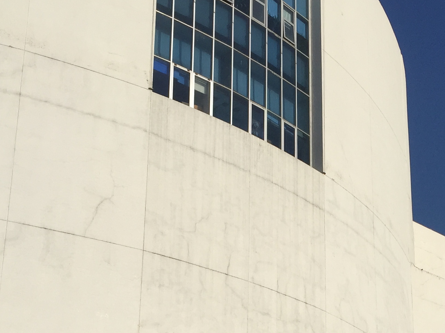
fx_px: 951
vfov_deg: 19.4
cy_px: 316
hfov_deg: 25.7
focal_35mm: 74
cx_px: 372
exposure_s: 1/4950
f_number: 2.2
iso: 32
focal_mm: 4.15
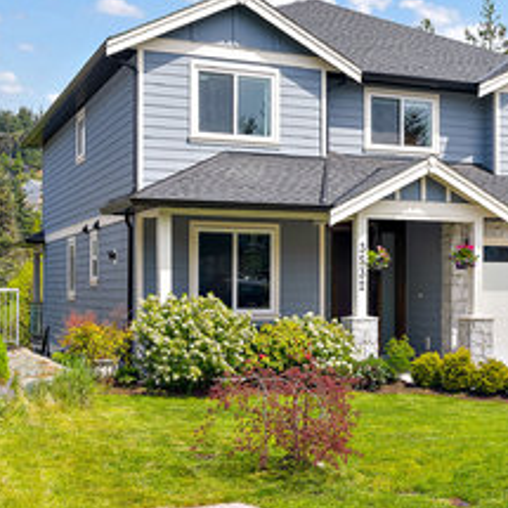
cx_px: 396
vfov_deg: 31.0
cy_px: 191
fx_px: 913
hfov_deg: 30.4
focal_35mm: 55
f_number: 7.1
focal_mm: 32
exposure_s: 1/320
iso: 320
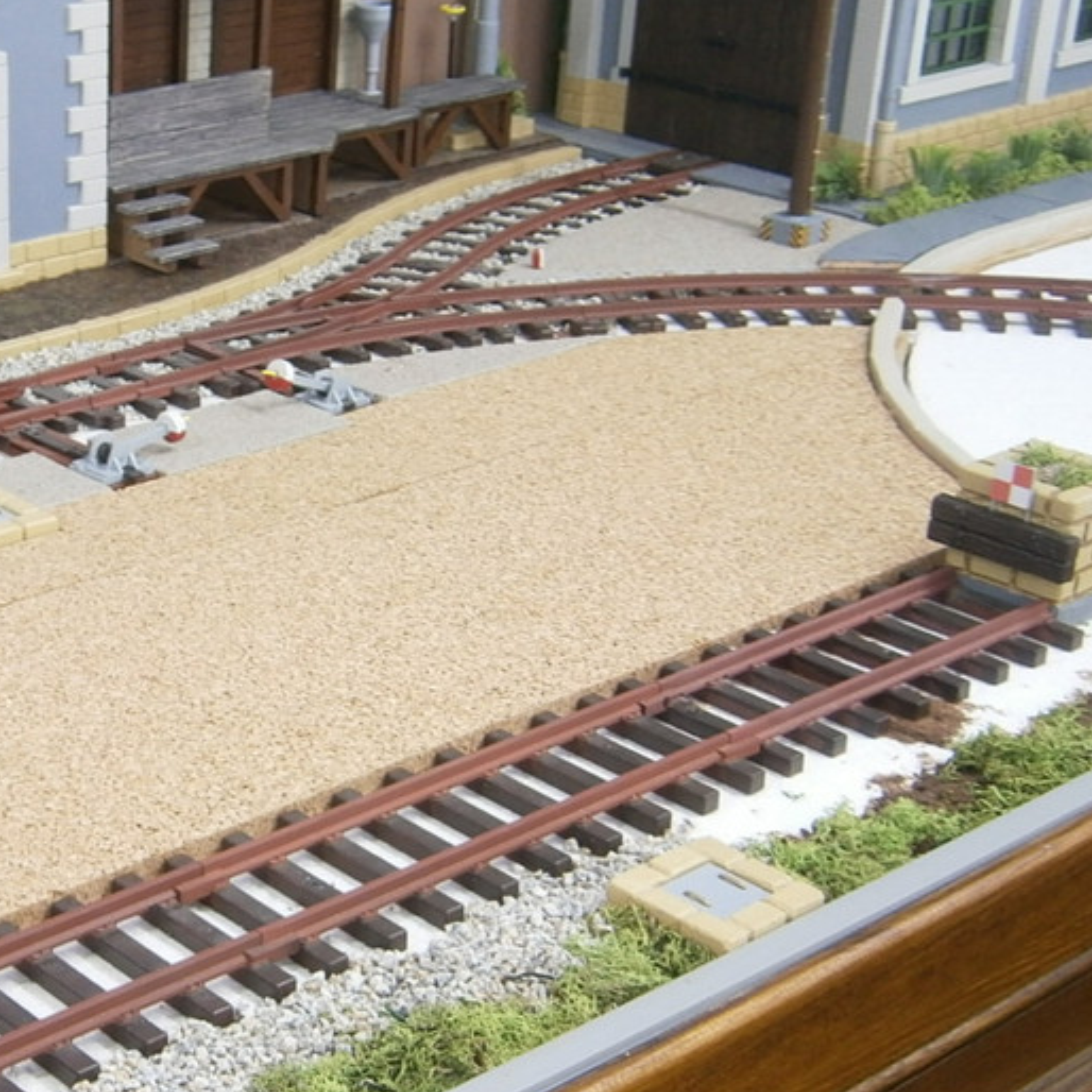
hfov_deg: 25.3
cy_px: 673
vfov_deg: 26.0
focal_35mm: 66
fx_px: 2356
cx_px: 118
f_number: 3.1
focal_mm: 6.4
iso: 125
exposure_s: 1/4
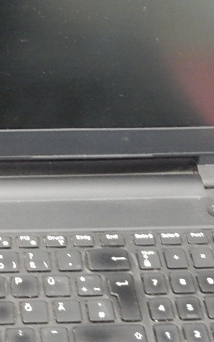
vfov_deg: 23.3
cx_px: -43
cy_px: 188
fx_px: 830
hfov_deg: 14.2
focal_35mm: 89
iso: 400
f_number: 3.7
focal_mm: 4.5
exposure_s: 1/13
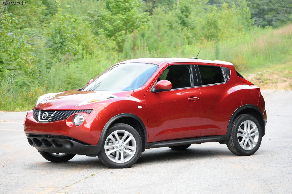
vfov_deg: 10.1
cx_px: 146
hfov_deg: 15.2
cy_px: 97
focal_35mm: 135
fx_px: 1094
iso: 2000
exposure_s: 1/250
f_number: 5.6
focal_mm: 90
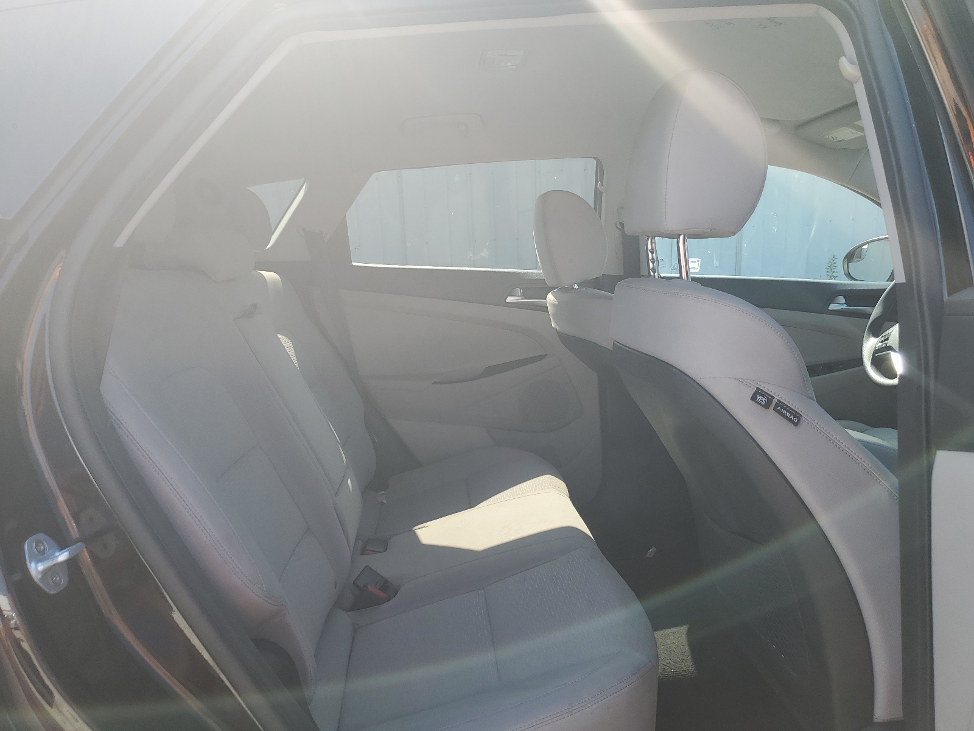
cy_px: 366
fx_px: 732
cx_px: 487
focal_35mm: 26
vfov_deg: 53.1
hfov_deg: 67.3
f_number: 1.5
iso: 50
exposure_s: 1/556
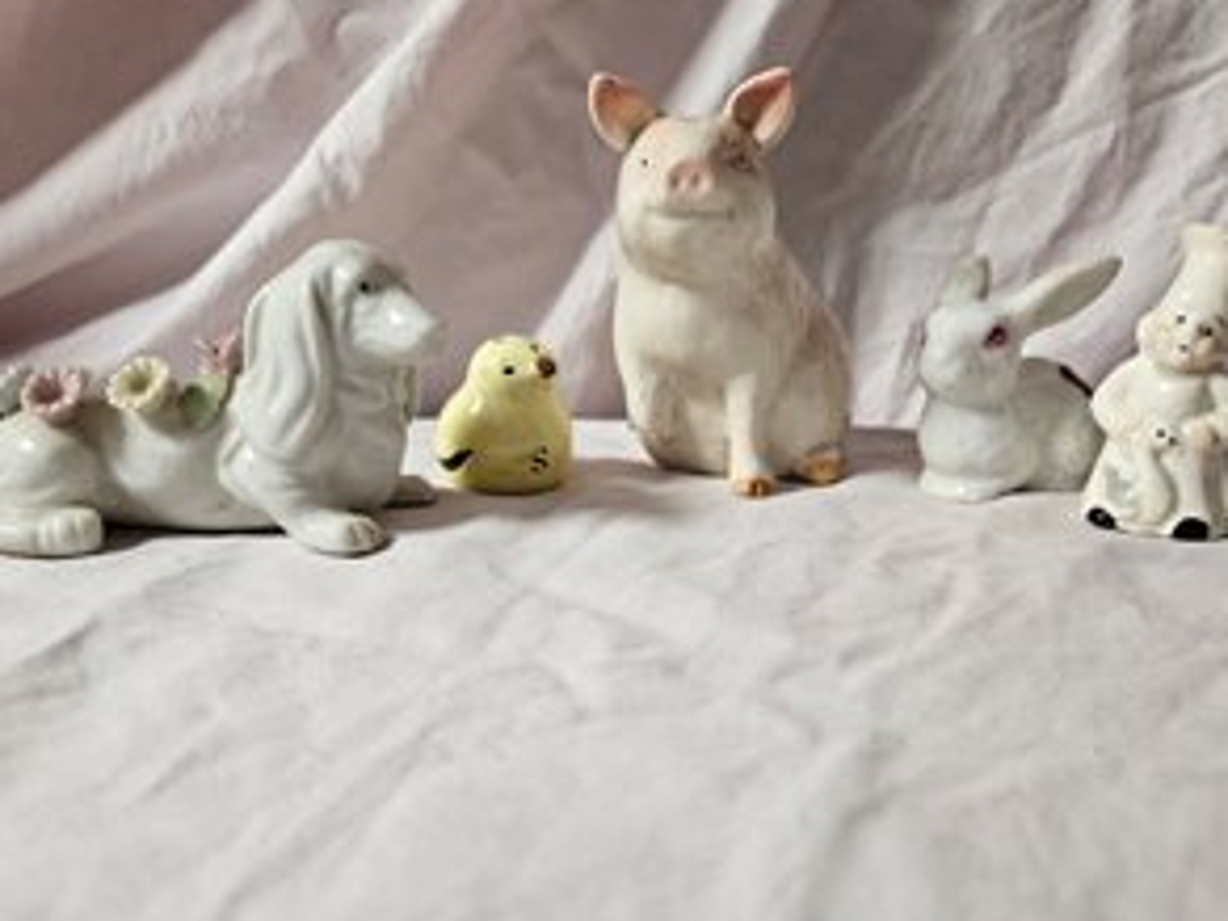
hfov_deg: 65.3
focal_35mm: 27
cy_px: 511
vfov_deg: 51.3
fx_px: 958
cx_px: 637
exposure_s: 1/120
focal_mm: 5.4
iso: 125
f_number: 1.8
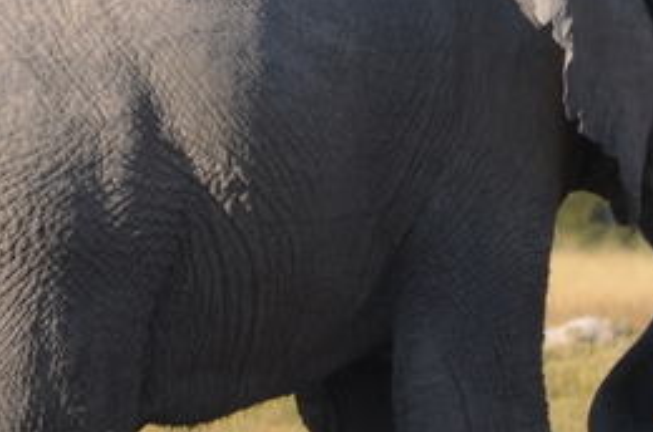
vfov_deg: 0.7
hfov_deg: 1.0
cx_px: 332
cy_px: 93
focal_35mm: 2068
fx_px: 37420
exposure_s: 1/640
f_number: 6.3
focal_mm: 280
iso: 200
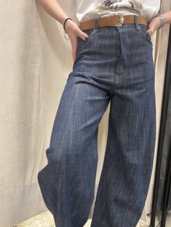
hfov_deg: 45.4
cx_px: 98
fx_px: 204
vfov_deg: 58.1
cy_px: 127
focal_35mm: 31
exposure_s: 1/50
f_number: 1.6
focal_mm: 5.96
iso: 200
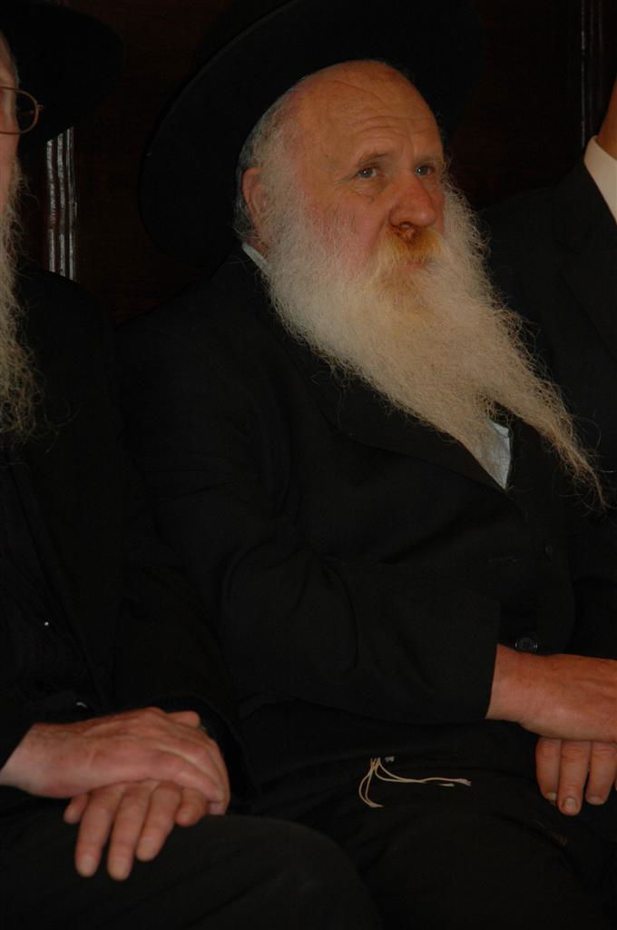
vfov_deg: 19.5
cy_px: 465
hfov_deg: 13.0
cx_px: 308
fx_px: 2706
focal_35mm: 105
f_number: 4.5
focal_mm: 70
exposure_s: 1/60
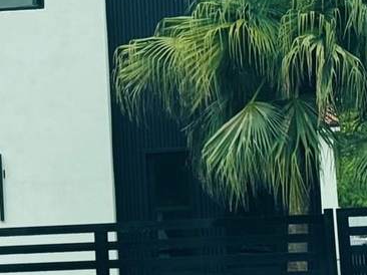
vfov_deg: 8.8
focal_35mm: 168
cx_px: -16
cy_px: 67
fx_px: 1780
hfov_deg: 11.6
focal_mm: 6.76
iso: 64
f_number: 1.78
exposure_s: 1/3817
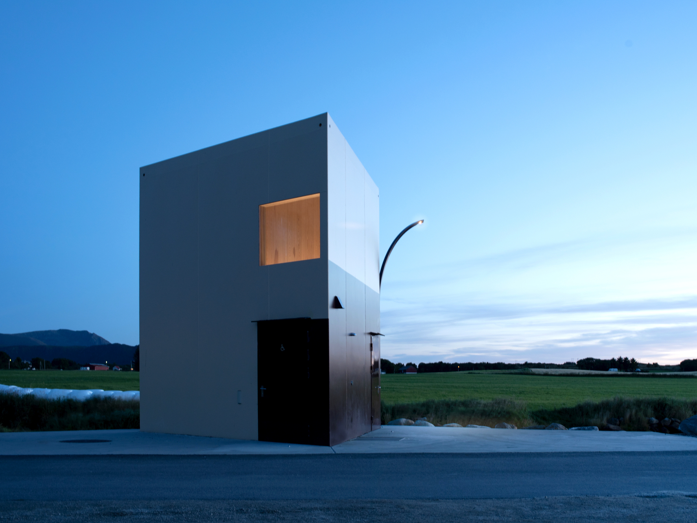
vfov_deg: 37.7
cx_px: 385
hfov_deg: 48.9
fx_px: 765
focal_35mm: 38
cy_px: 262
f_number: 9
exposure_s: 2
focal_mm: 35
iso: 100
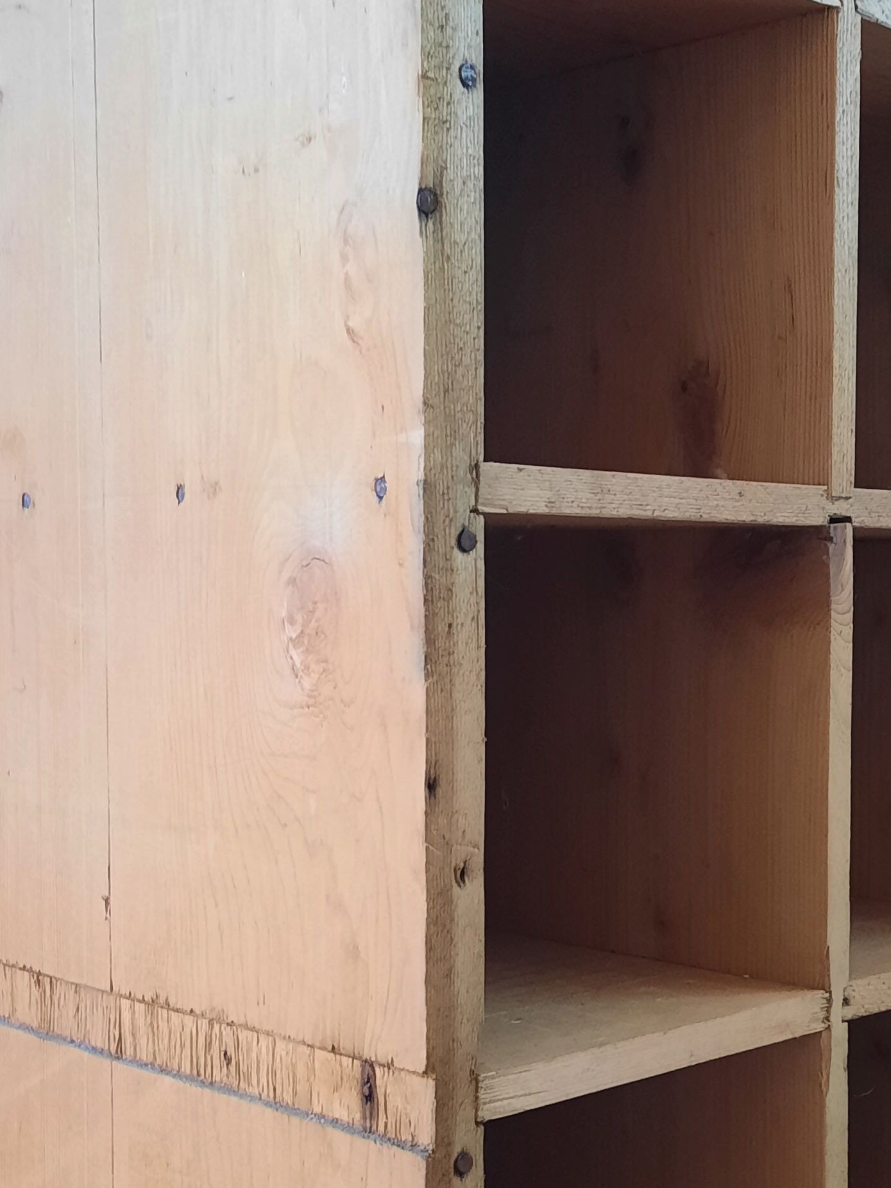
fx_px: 1853
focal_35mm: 54
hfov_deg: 26.7
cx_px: 655
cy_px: 674
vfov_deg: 35.5
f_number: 2
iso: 320
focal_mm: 4.6
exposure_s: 1/25
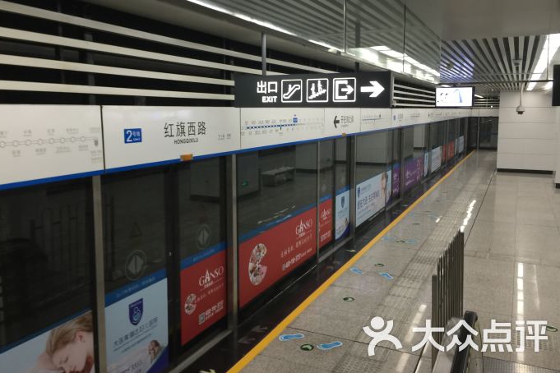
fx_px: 482
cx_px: 281
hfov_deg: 60.3
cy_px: 163
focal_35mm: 31
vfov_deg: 42.2
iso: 50
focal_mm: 4.15
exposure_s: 1/17
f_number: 2.2
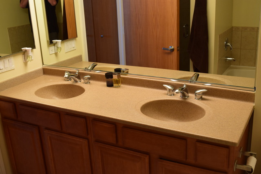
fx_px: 305
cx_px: 130
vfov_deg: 31.9
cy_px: 87
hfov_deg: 46.4
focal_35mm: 42
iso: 560
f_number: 6.3
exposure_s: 1/15
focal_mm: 28
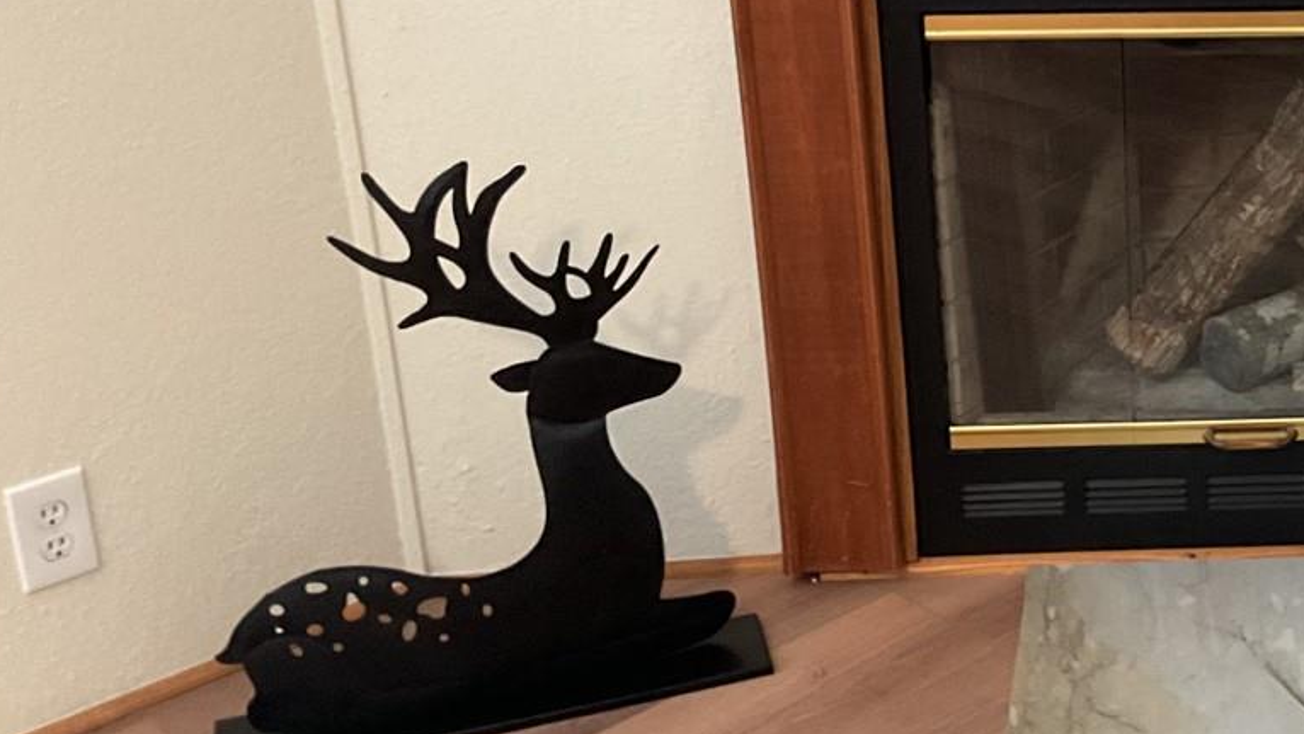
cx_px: 1341
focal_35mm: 66
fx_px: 2282
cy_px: 211
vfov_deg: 18.2
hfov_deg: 29.5
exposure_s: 1/40
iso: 200
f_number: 1.8
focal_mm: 3
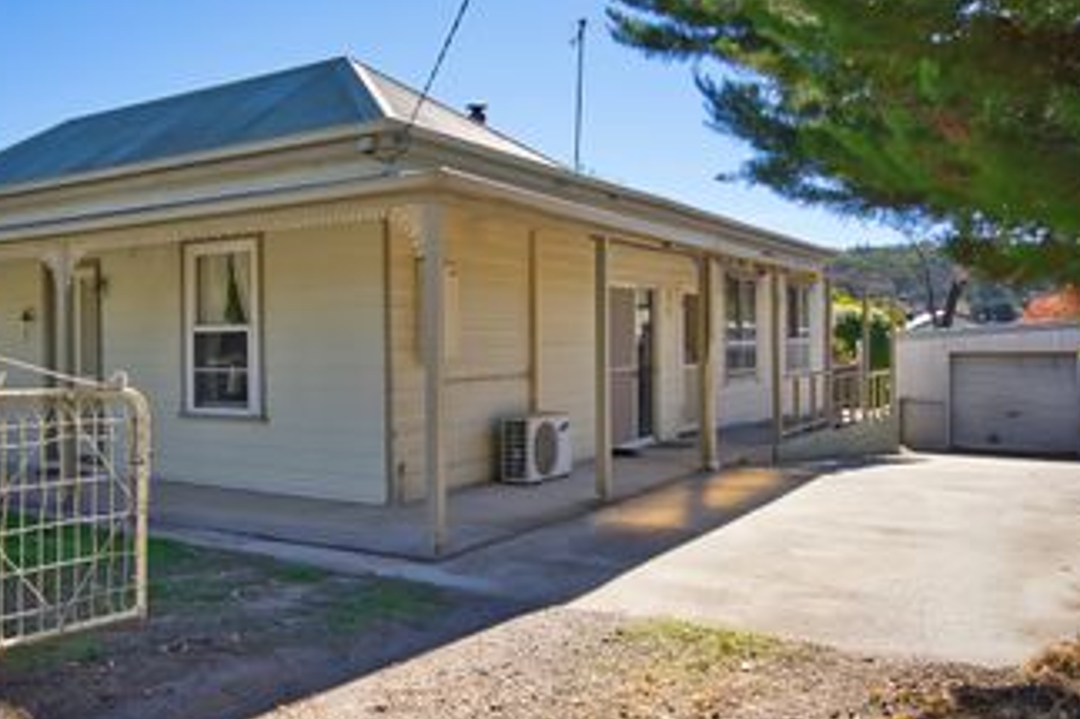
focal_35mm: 32
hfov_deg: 57.5
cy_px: 353
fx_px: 959
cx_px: 364
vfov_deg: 41.1
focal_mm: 22
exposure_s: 1/100
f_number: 10
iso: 100
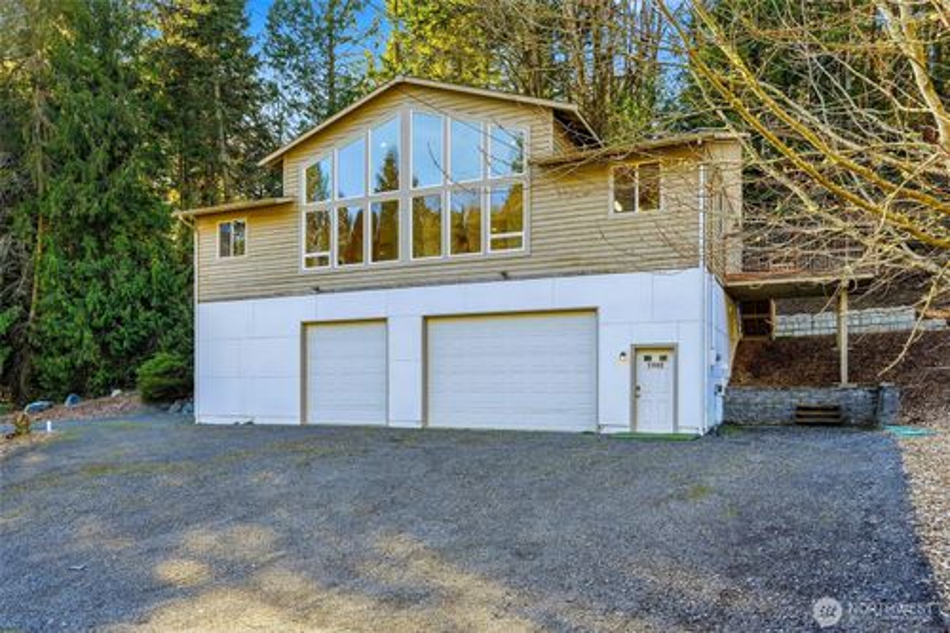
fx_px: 659
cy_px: 316
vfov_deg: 51.3
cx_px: 475
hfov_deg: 71.5
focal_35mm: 25
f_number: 9
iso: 400
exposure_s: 1/1600
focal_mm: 25
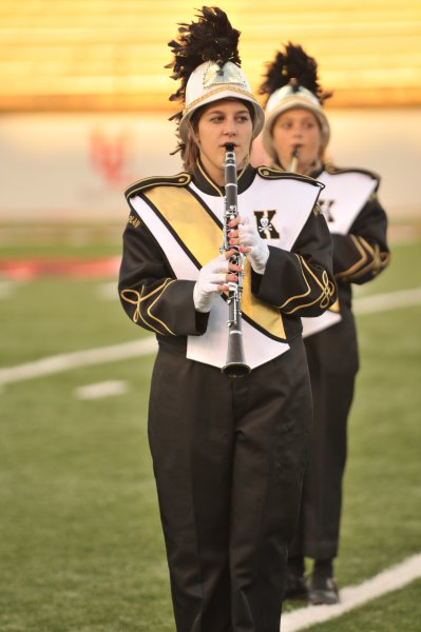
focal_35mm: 300
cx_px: 210
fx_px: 5271
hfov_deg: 4.6
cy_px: 316
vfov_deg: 6.9
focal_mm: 200
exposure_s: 1/320
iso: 200
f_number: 2.8
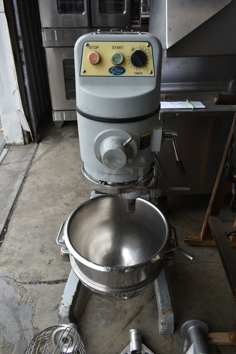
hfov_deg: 48.0
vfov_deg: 67.3
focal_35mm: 27
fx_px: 265
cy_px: 177
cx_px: 118
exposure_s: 1/125
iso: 100
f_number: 5.6
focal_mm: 18
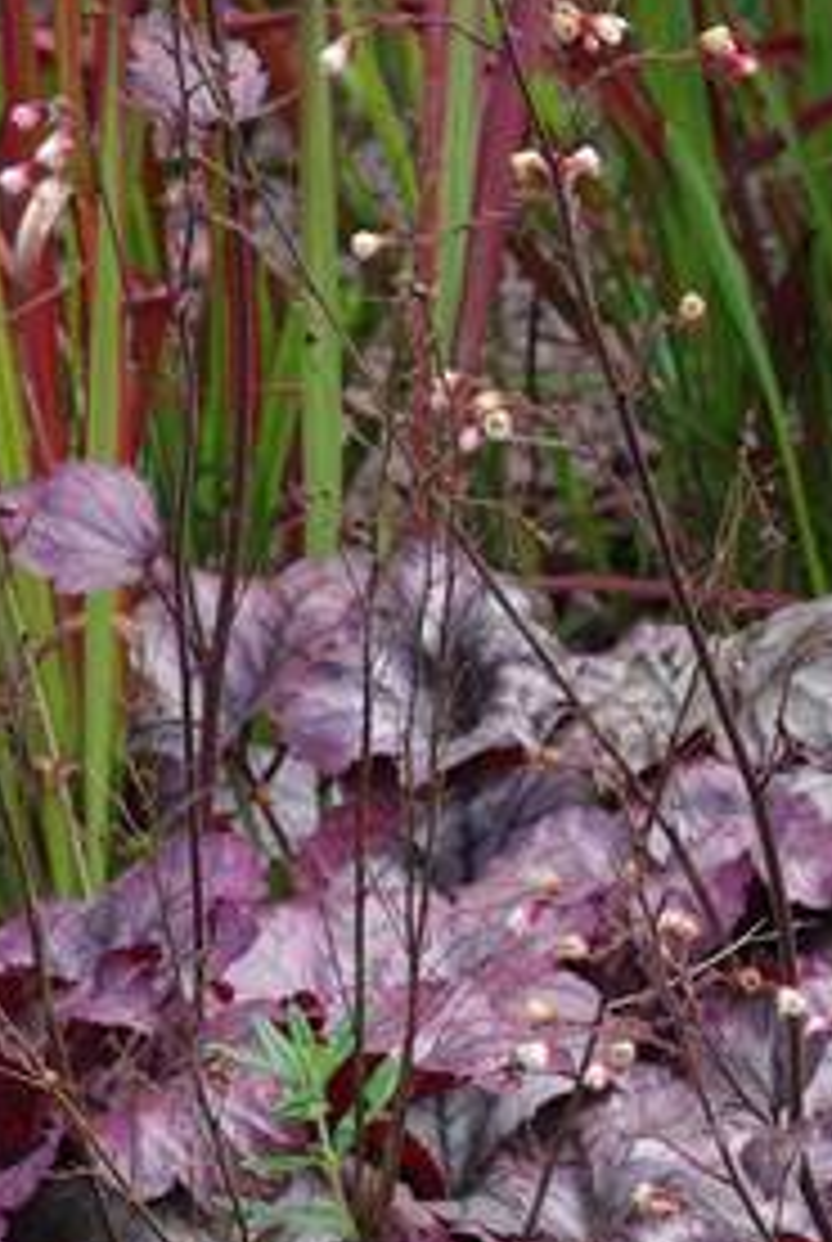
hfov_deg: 3.5
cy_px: 950
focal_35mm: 389
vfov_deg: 5.3
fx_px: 13434
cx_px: 1450
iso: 200
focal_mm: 70
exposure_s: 1/80
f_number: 8
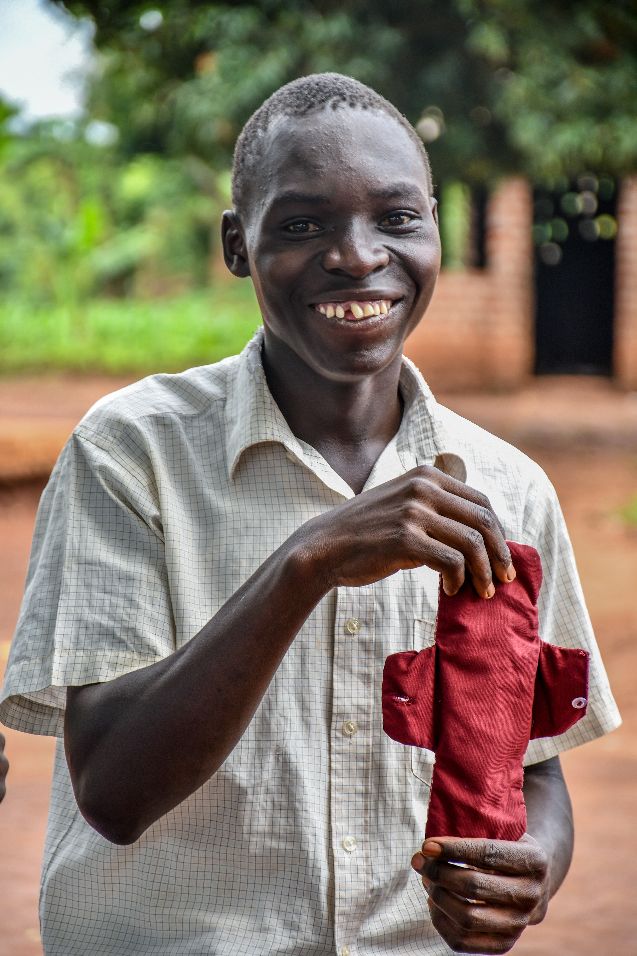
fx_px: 4857
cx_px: 318
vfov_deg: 11.2
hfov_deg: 7.5
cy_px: 478
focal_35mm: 183
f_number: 6.3
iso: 200
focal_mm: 122
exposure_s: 1/125
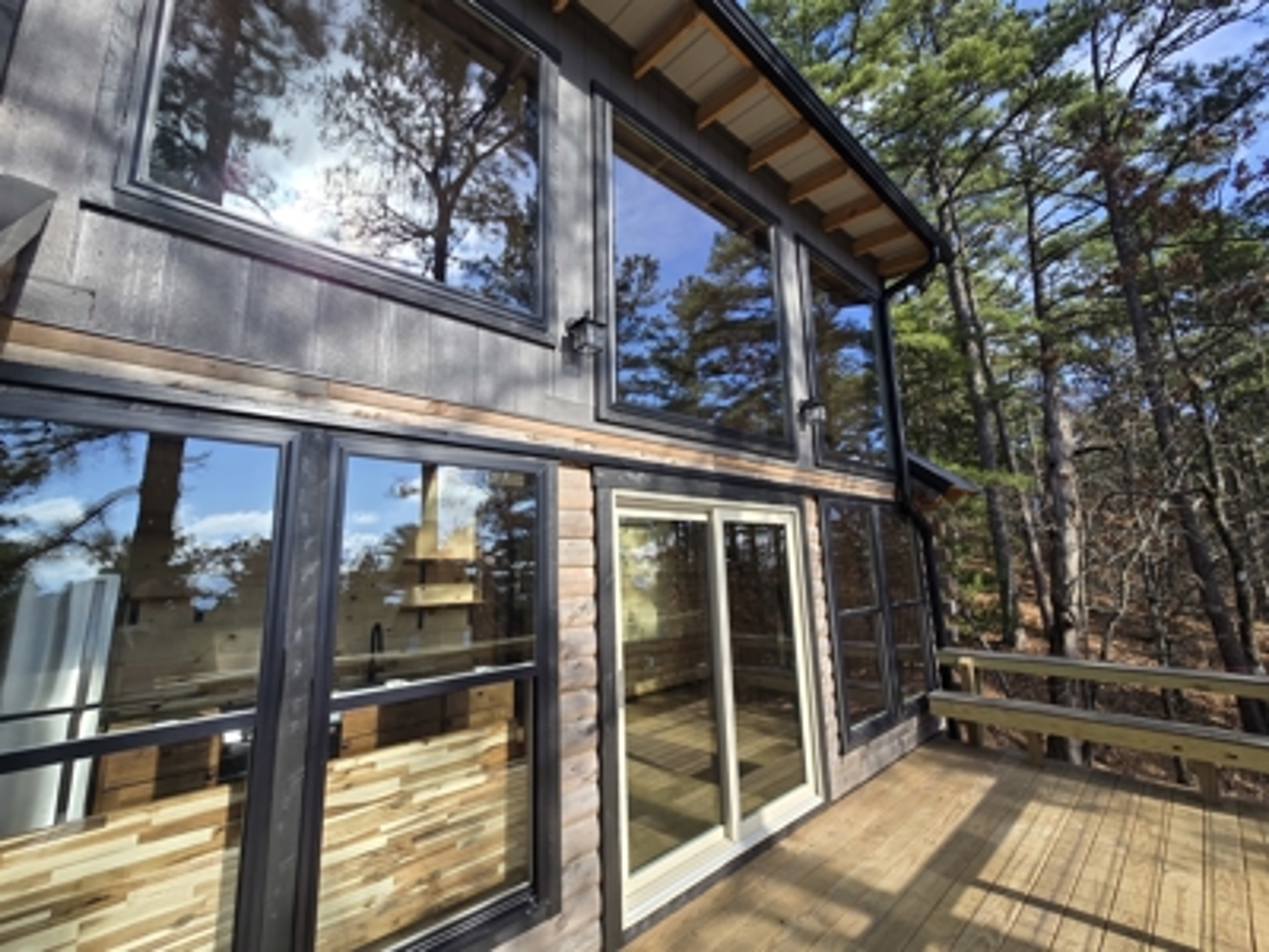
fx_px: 477
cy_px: 476
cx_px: 634
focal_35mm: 13
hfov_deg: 106.2
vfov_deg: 89.9
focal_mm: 2.2
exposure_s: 1/843
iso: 50
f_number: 2.2
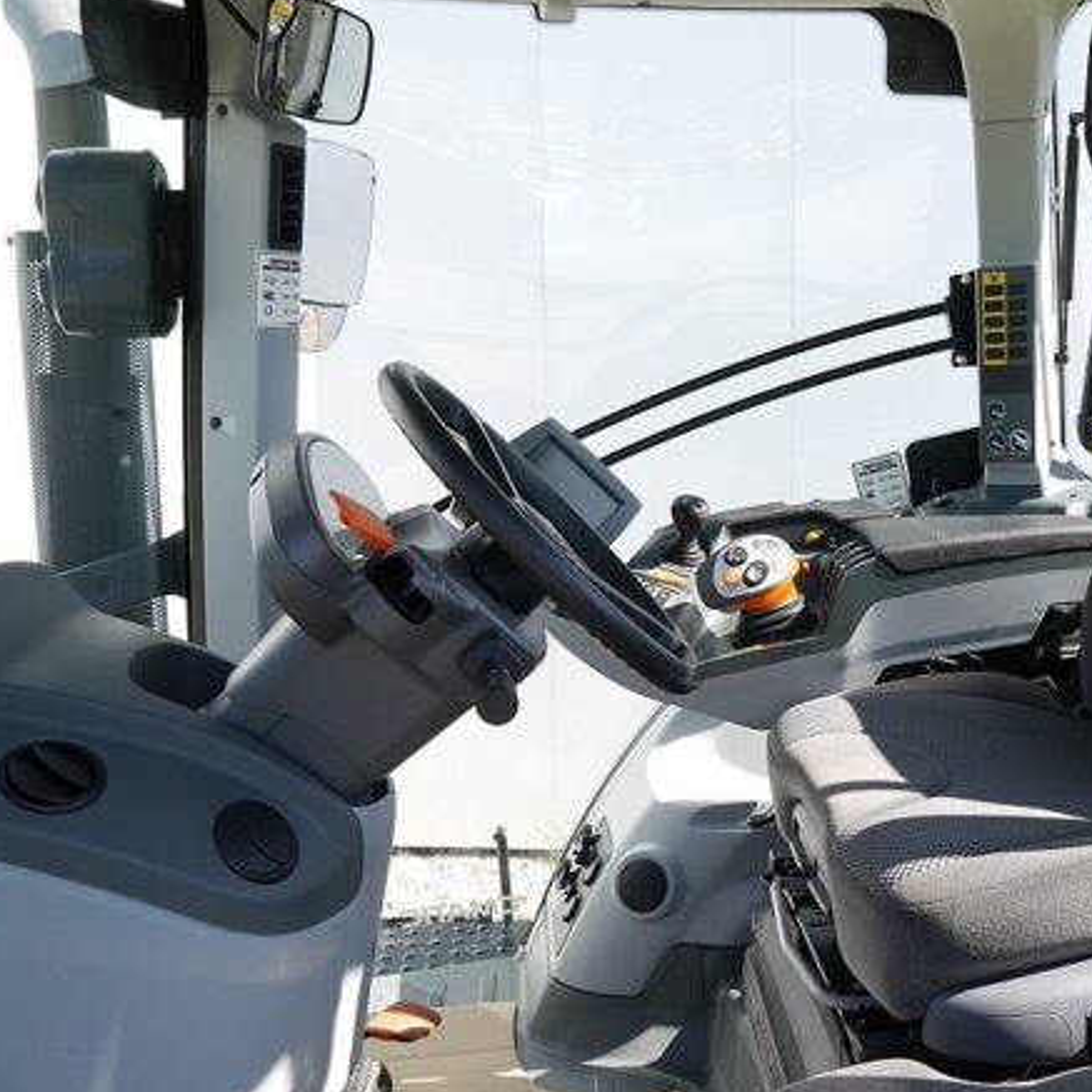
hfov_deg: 47.6
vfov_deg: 48.5
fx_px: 1213
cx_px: 737
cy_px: 542
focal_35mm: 34
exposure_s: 1/320
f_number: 6.3
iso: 400
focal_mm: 14
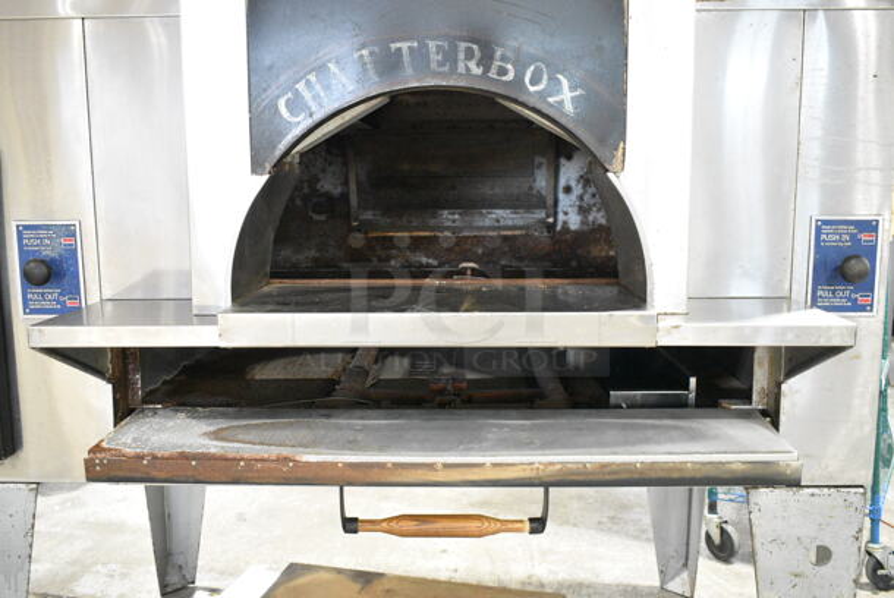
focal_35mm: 33
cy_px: 299
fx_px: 820
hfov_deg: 57.2
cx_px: 447
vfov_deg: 40.1
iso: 6400
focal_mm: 22
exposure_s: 1/125
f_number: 5.6
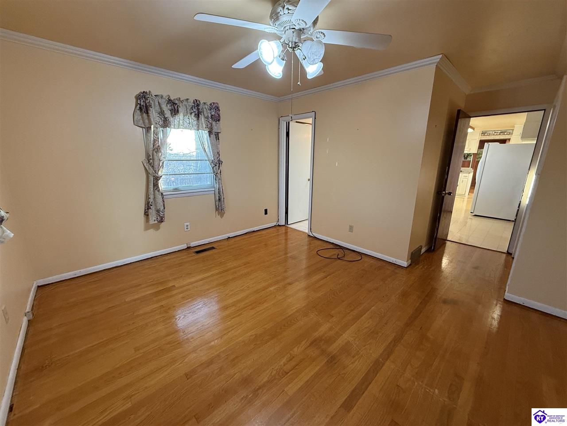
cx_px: 284
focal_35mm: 14
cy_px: 213
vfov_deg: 85.7
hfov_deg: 102.1
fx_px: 229
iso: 320
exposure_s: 1/60
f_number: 2.2
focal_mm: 2.22
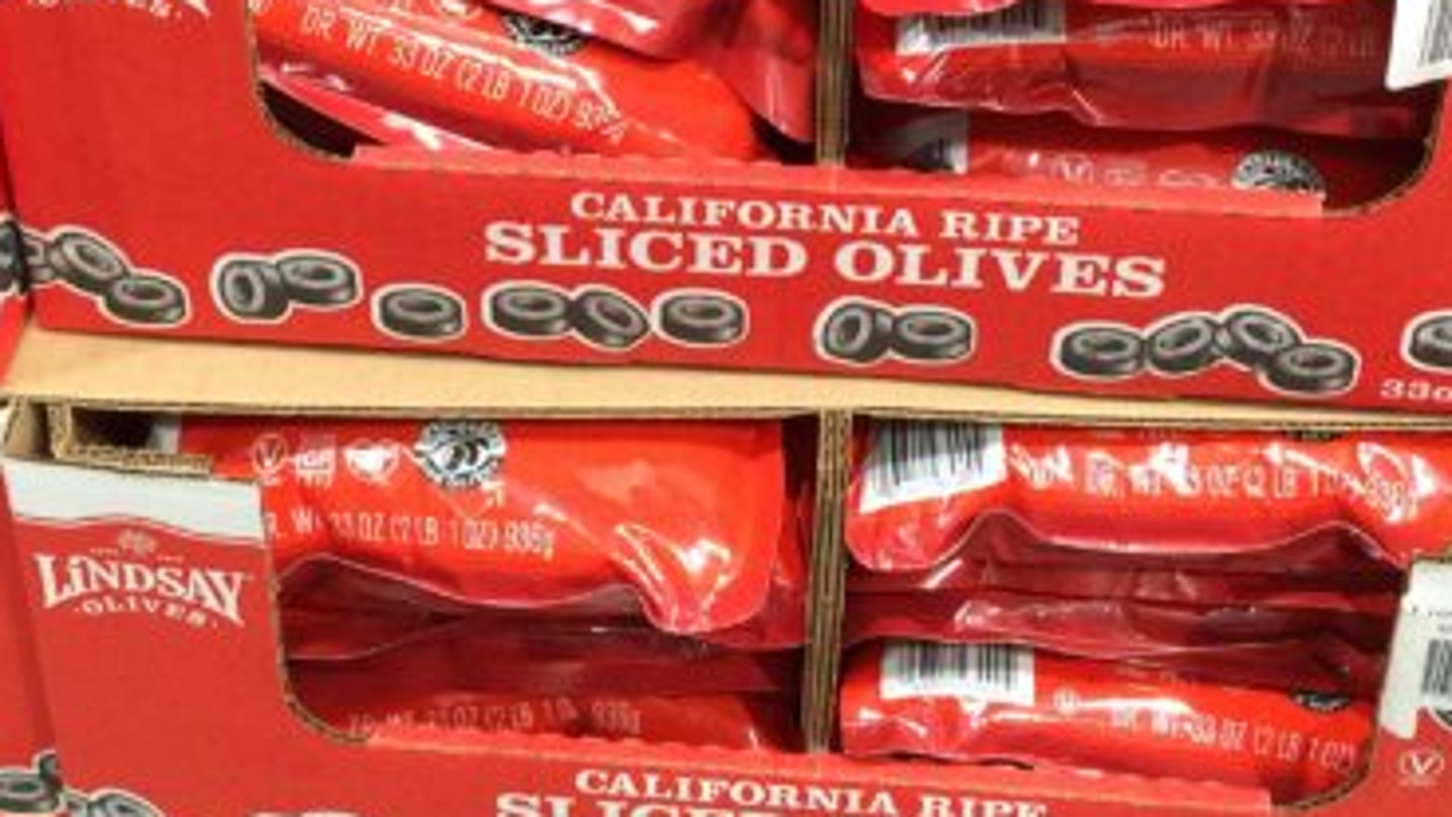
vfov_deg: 17.4
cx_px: 718
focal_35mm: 66
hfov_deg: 31.9
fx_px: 2541
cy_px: -178
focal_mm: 4.15
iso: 125
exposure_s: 1/30
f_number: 2.2
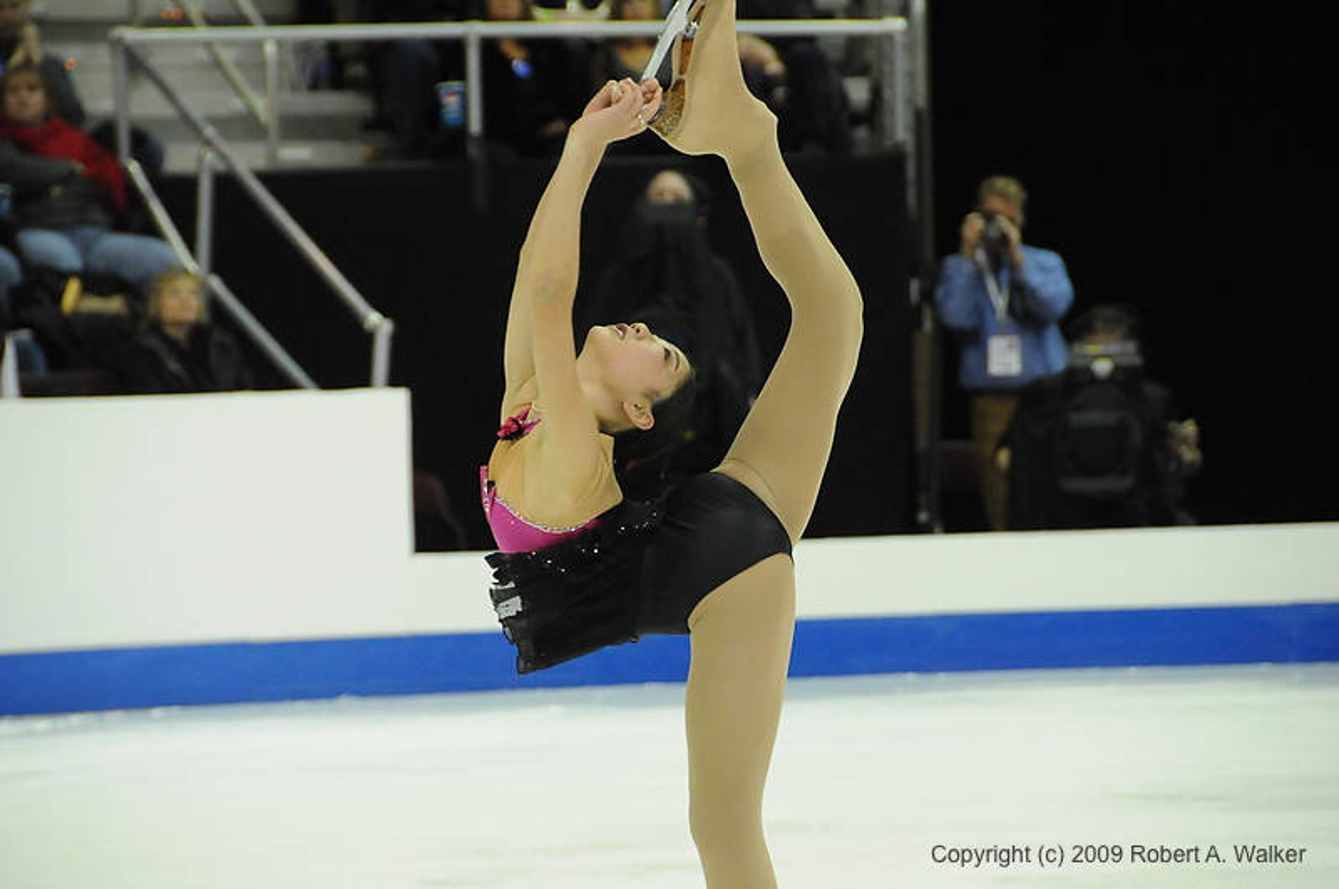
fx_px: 9471
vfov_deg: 5.4
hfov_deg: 8.1
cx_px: 670
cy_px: 444
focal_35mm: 255
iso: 3200
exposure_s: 1/640
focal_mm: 170
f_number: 5.6
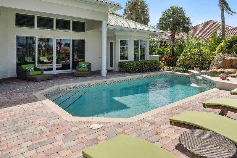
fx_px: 151
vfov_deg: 54.4
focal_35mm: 23
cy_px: 58
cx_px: 136
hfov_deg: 75.7
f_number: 9
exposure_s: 1/160
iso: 200
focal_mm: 12
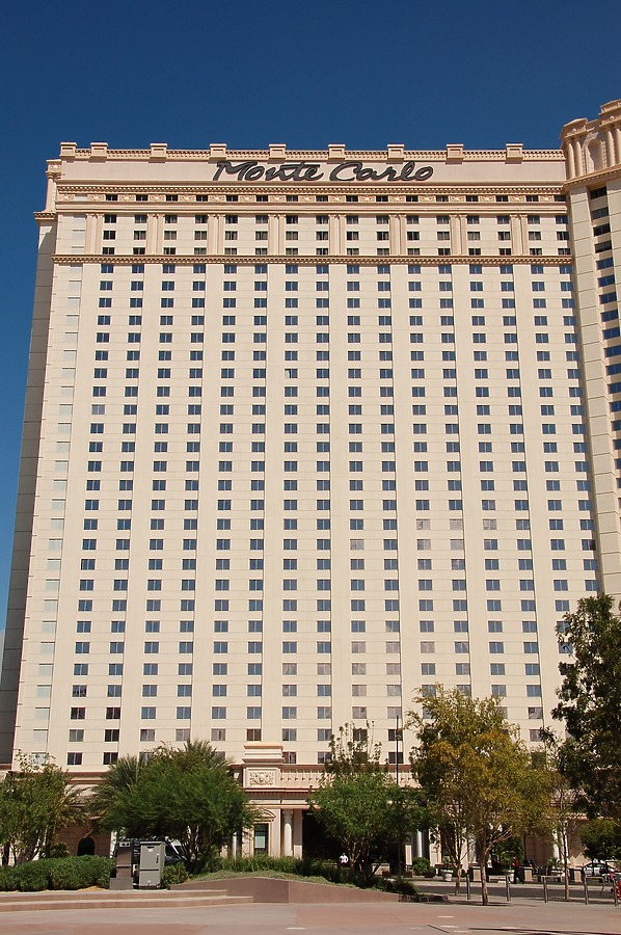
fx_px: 1089
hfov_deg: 31.8
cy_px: 468
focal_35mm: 42
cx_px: 310
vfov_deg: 46.4
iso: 200
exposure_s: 1/500
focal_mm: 28
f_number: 11
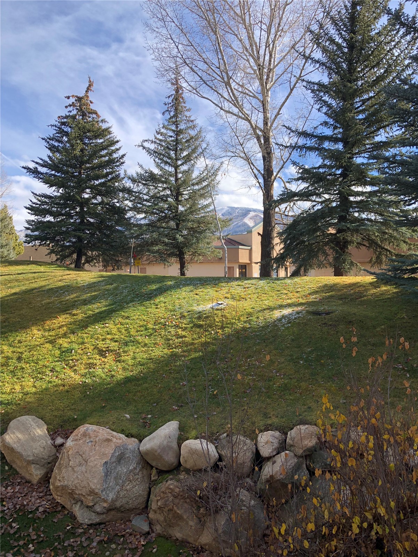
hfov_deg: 49.7
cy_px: 278
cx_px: 209
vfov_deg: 63.4
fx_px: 451
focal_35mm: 28
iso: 20
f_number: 1.8
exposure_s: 1/991
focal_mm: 3.99
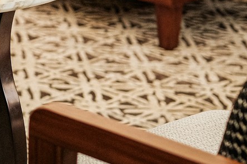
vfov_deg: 9.6
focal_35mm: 138
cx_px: -133
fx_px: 946
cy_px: -98
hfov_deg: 13.9
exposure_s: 1/125
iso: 640
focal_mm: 27
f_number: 1.6
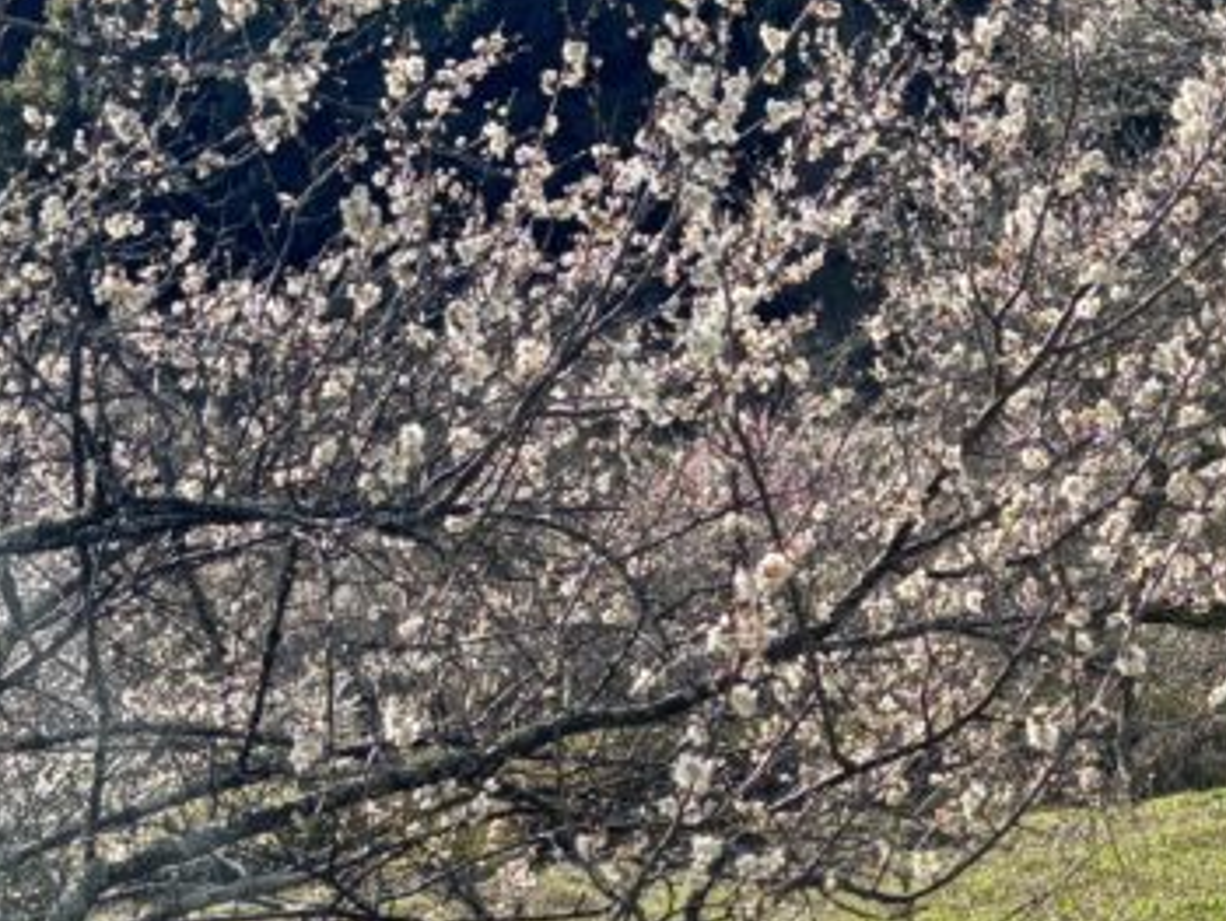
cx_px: 1103
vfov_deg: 15.5
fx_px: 3367
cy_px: 676
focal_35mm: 95
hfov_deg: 20.2
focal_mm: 5.96
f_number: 1.6
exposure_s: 1/1178
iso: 50
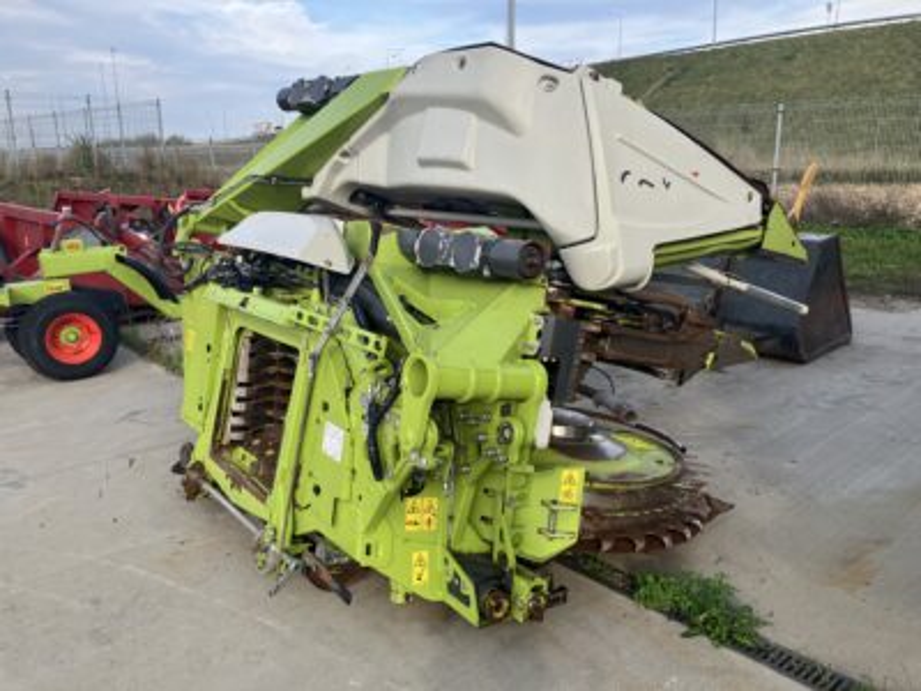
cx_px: 460
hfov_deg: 63.4
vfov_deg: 49.7
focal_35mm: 28
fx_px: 745
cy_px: 346
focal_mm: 3.99
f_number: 1.8
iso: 32
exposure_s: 1/648
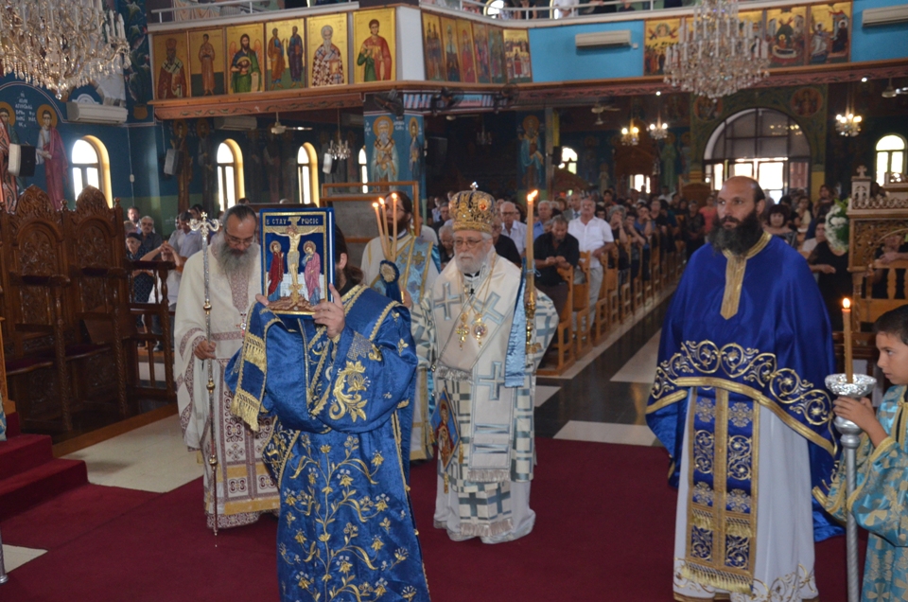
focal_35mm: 38
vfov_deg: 35.3
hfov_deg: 51.4
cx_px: 454
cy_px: 301
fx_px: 944
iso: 2000
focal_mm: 25
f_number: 6.3
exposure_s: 1/60
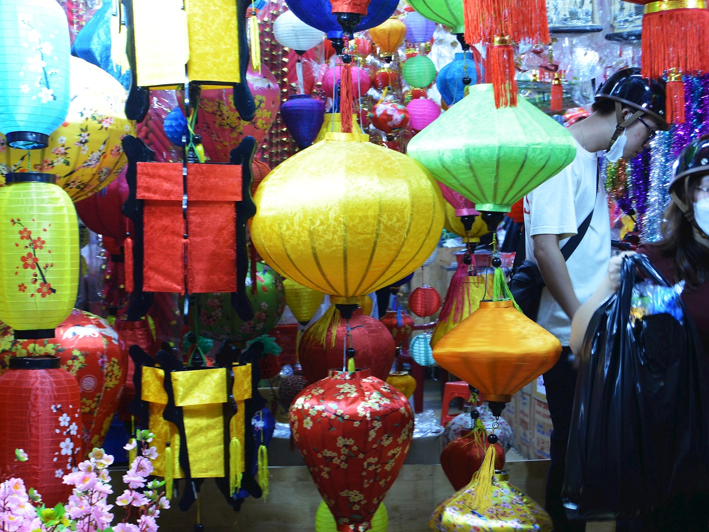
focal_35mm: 82
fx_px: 1680
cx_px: 377
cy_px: 268
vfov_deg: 18.0
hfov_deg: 23.8
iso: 1600
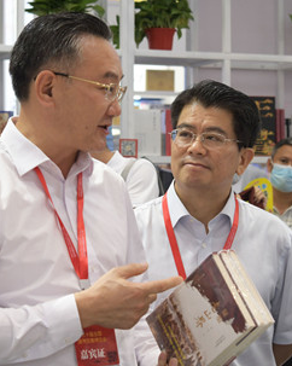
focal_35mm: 109
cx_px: 152
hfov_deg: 14.1
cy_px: 166
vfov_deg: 17.6
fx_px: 1179
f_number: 4.5
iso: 1000
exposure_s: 1/250
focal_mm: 44
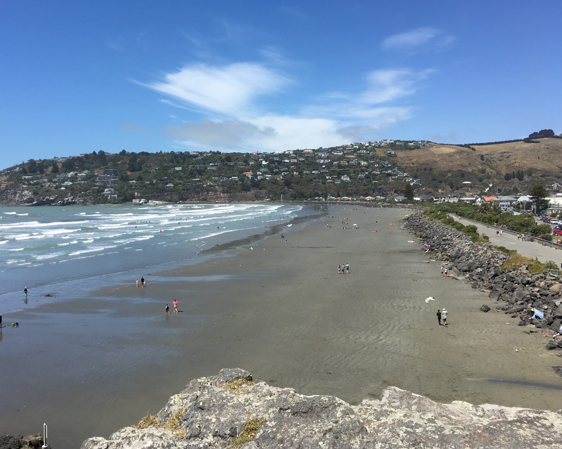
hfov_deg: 57.1
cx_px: 261
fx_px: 516
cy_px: 225
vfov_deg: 47.1
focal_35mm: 31
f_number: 2.2
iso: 25
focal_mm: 4.15
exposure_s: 1/1923
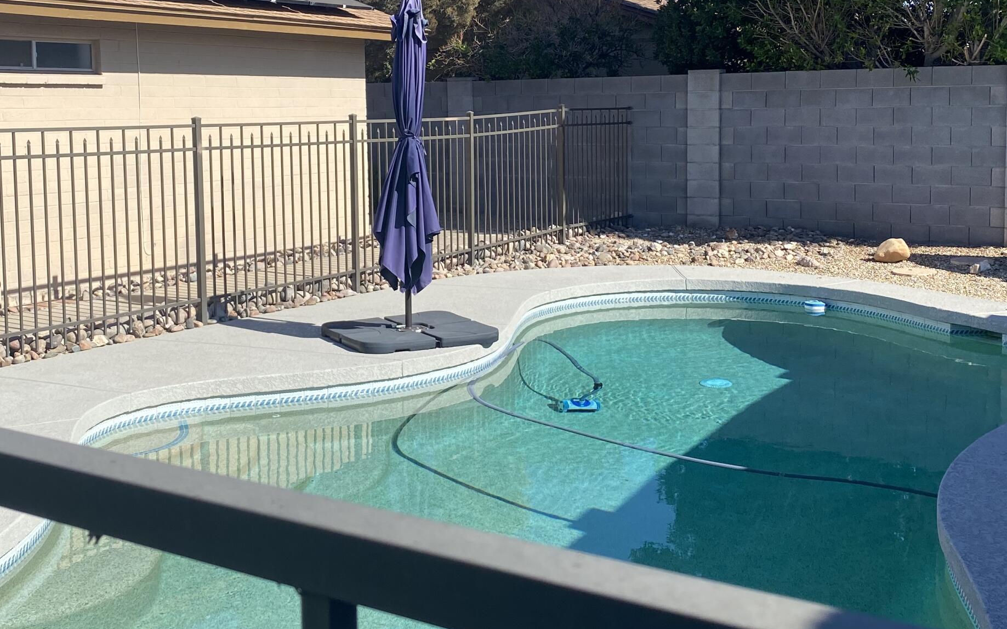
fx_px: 1235
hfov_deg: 44.3
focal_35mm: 45
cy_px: 208
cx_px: 463
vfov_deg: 28.4
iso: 32
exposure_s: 1/2817
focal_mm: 4.25
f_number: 1.8
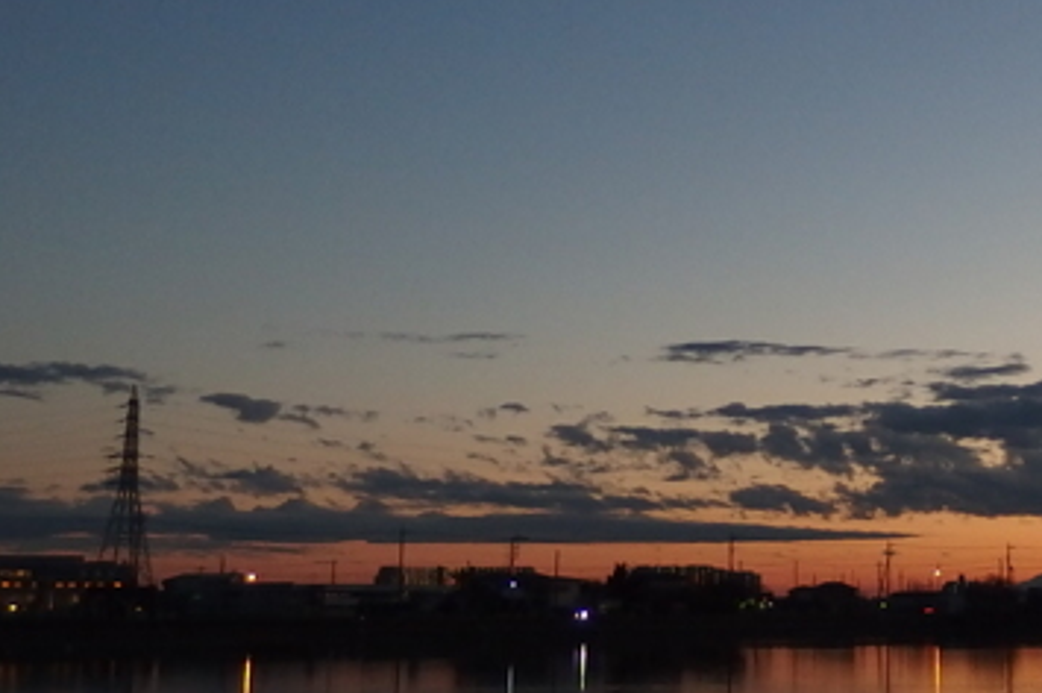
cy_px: 132
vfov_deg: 18.0
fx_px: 2169
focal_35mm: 75
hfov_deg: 25.2
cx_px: 1124
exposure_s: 1/50
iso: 200
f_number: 1.8
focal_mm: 4.7
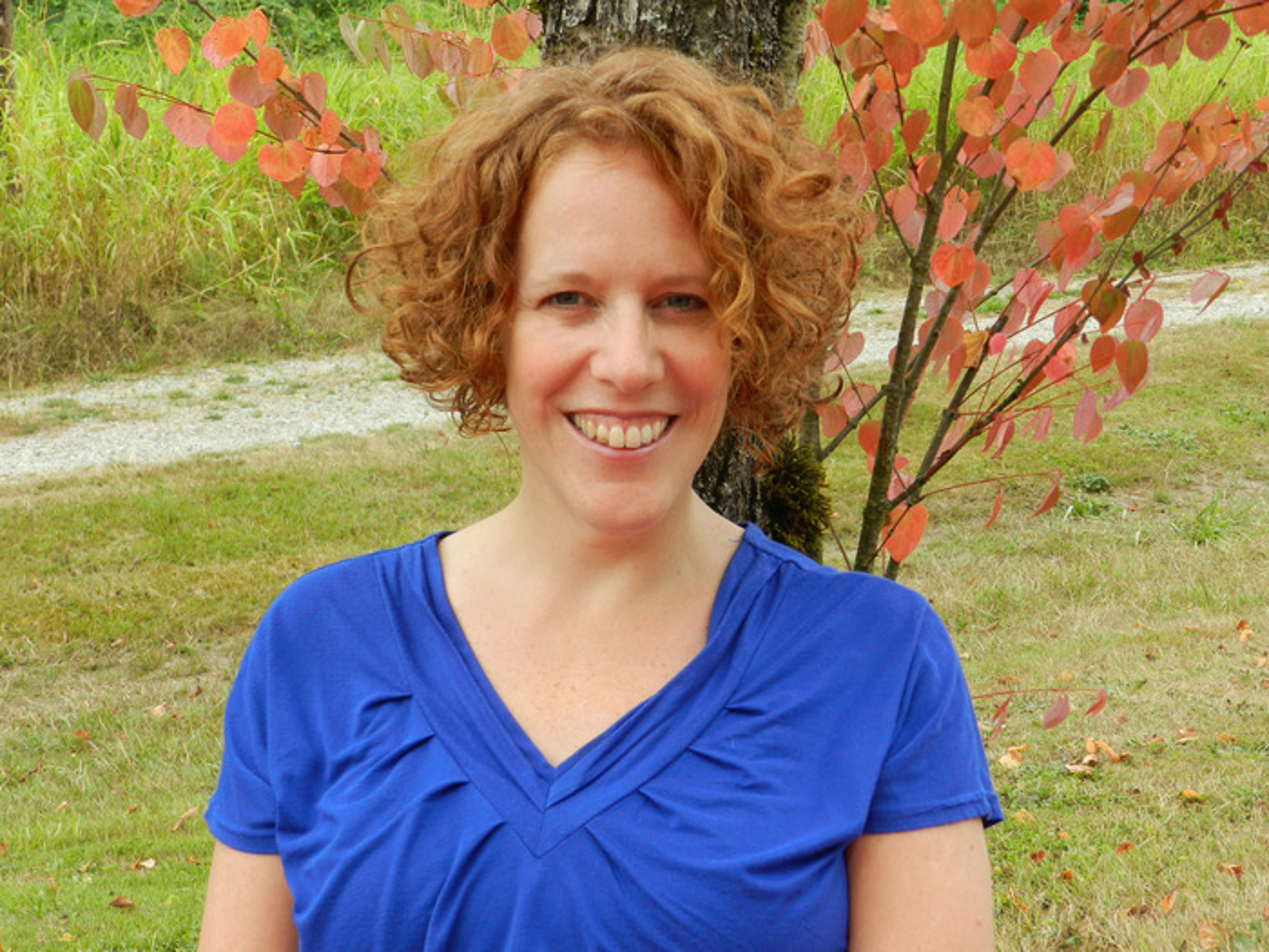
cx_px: 634
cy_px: 476
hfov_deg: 28.6
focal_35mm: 68
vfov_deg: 21.6
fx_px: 2493
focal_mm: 12.1
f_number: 4.7
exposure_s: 1/200
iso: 160
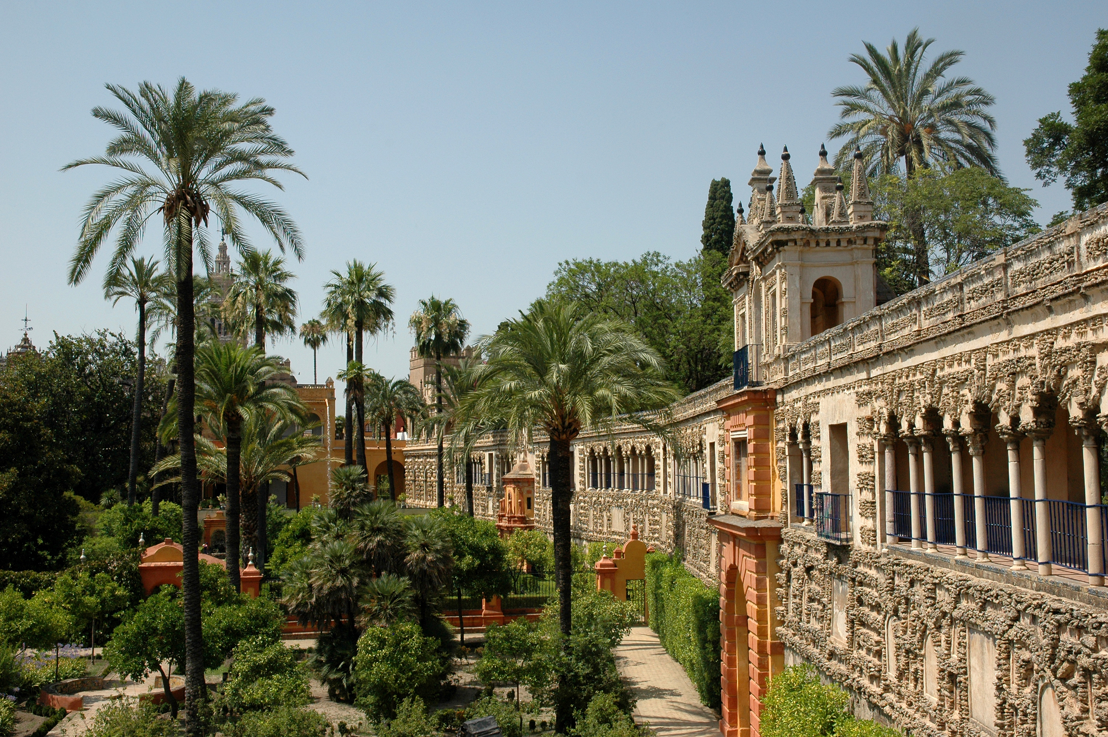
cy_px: 368
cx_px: 554
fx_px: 1245
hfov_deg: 48.0
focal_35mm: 40
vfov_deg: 33.0
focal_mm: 27
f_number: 10
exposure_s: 1/400
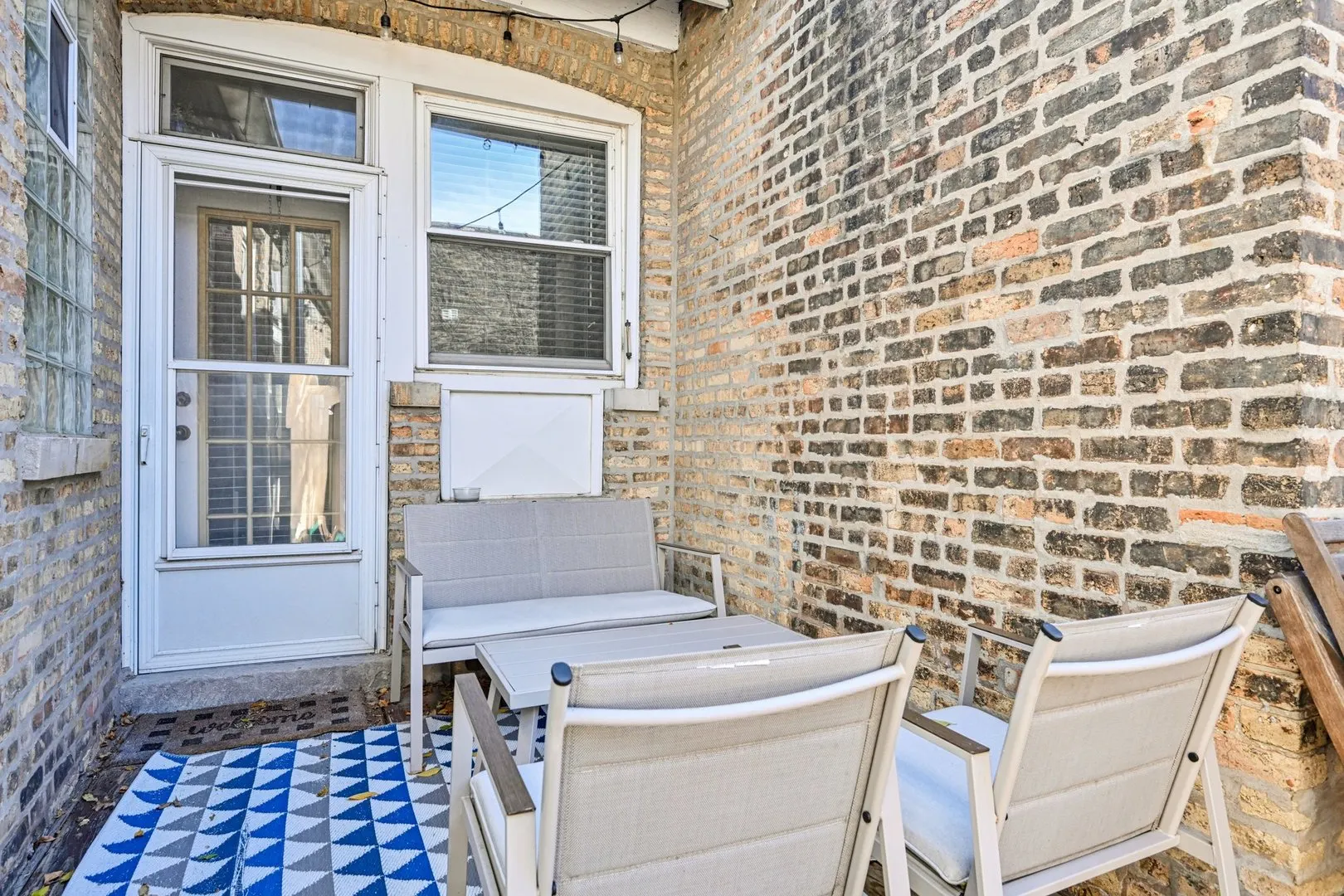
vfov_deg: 61.9
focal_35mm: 20
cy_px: 448
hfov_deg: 84.0
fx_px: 747
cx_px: 672
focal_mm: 20
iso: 800
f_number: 8
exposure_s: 1/200
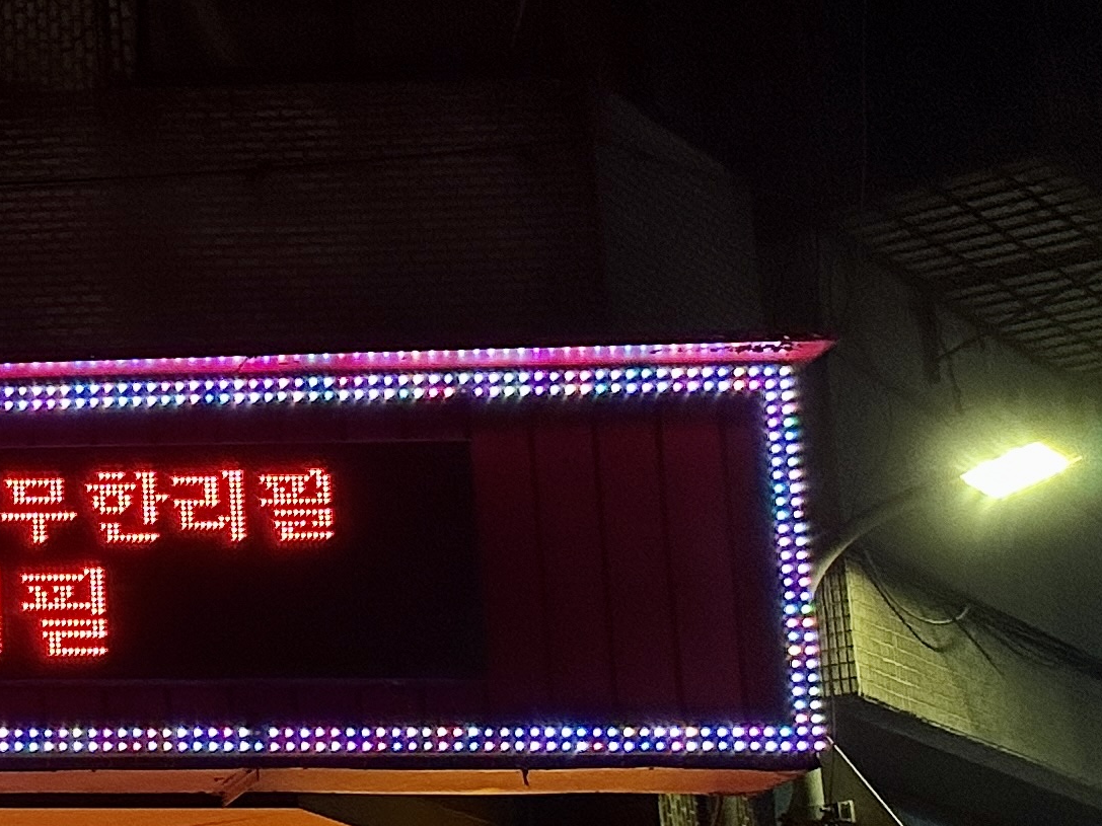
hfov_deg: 17.6
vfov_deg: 16.3
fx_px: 2833
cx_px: -913
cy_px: 802
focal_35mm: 89
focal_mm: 6.86
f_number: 1.78
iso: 250
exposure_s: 1/50
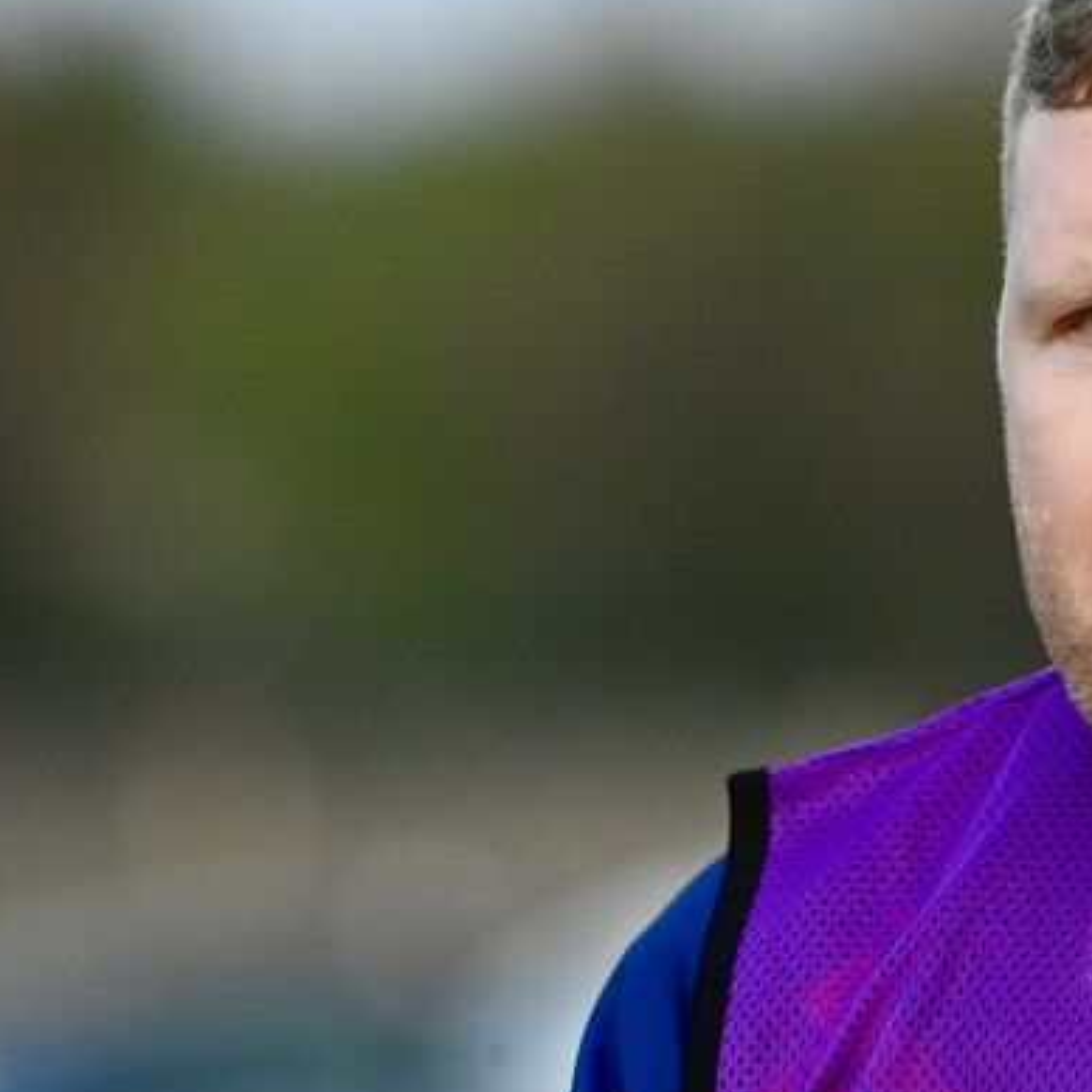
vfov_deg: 1.7
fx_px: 36547
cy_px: 594
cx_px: 1300
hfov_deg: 1.7
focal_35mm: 1024
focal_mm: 390
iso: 3600
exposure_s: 1/800
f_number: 5.6
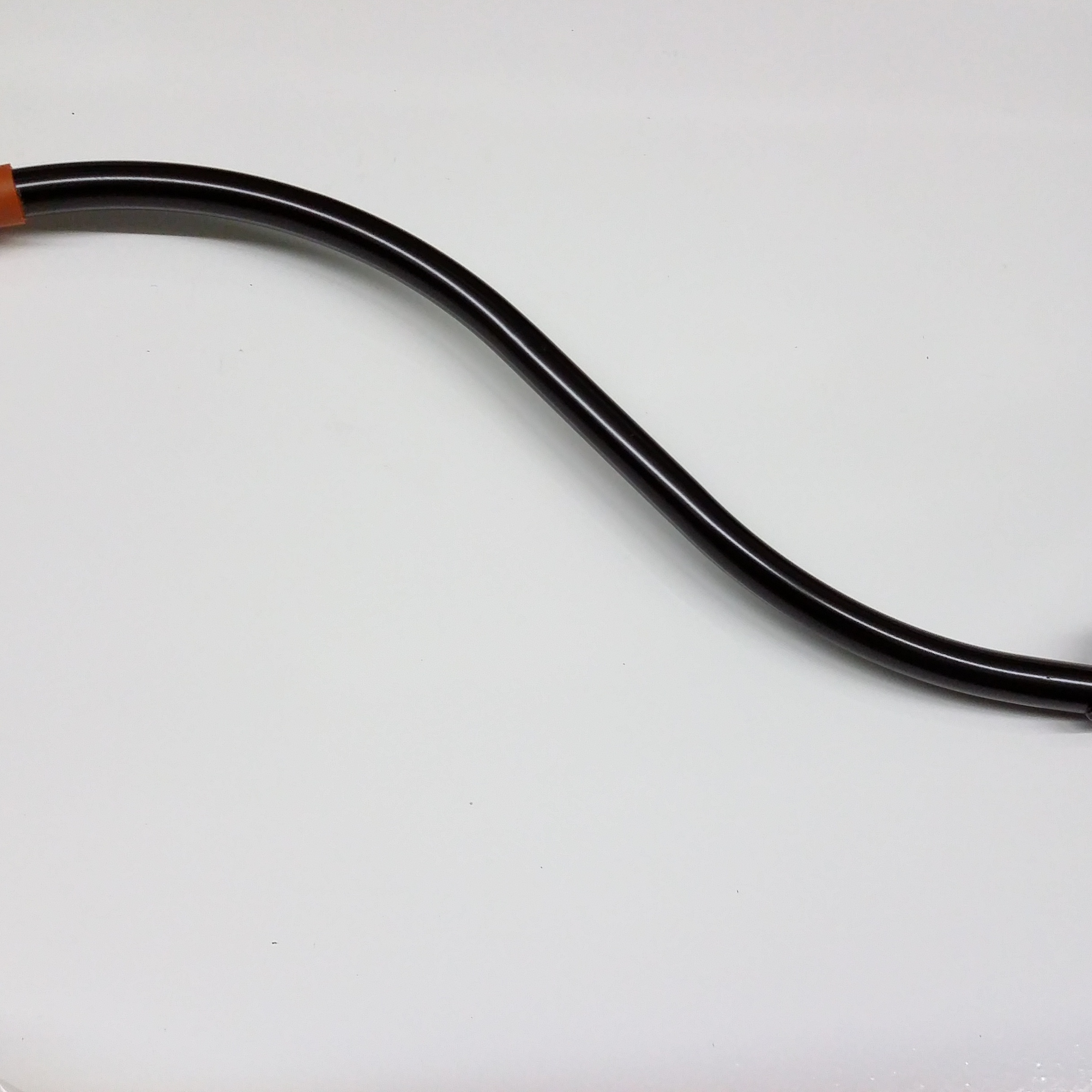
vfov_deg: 43.9
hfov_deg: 43.9
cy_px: 542
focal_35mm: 38
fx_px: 1356
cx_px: 553
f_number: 2.4
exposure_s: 1/30
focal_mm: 3.4
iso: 160
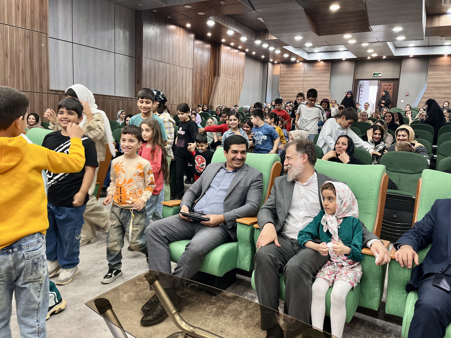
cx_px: 226
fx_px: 339
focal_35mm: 26
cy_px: 169
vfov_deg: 53.1
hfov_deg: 67.3
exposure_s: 1/50
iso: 125
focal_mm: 5.1
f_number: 1.6
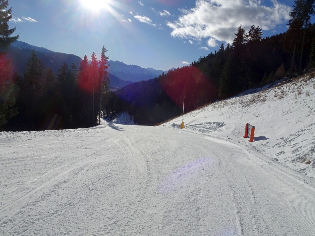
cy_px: 123
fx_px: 227
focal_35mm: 25
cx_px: 160
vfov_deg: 54.9
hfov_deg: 69.4
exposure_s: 1/2000
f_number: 4
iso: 80
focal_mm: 4.1
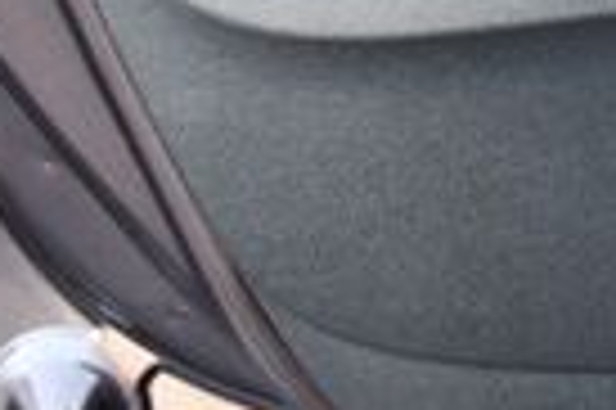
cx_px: 980
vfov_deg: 10.3
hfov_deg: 14.9
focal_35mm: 126
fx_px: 2153
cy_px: -320
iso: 1250
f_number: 3.5
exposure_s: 1/125
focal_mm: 18
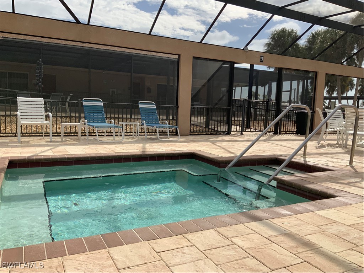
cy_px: 136
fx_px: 305
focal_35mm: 29
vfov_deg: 48.2
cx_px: 182
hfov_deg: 61.7
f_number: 1.8
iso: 16
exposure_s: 1/2227
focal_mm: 3
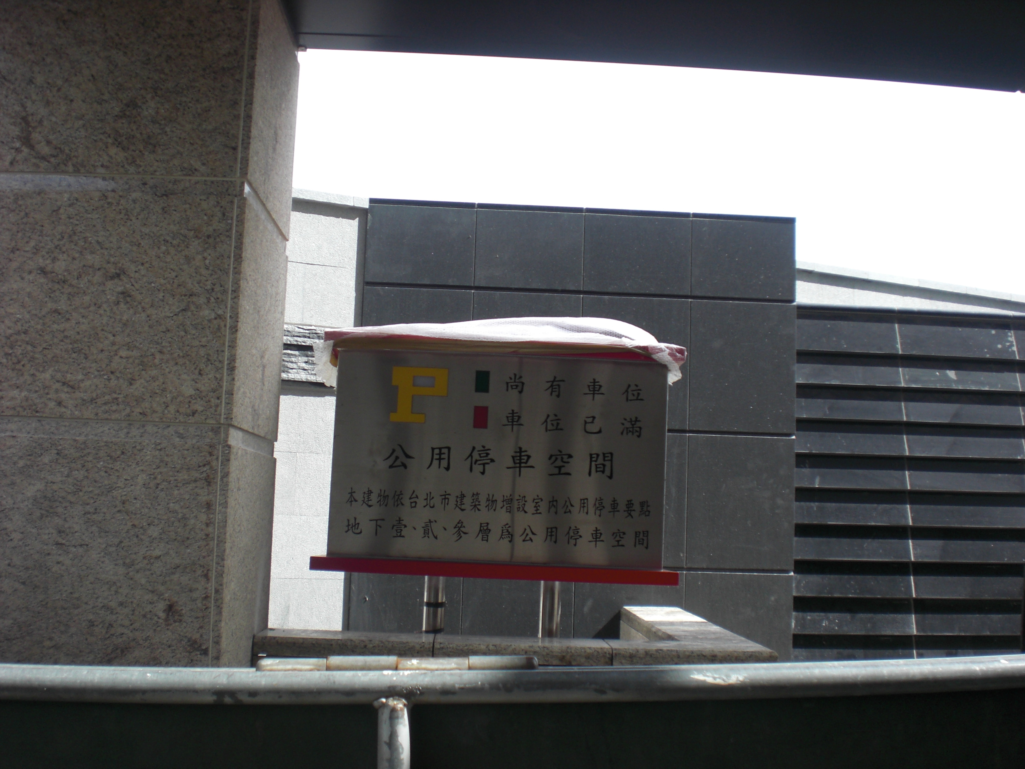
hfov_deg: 49.0
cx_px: 512
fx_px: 1125
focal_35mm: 38
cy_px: 384
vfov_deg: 37.7
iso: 64
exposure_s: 1/400
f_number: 3.1
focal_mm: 6.3
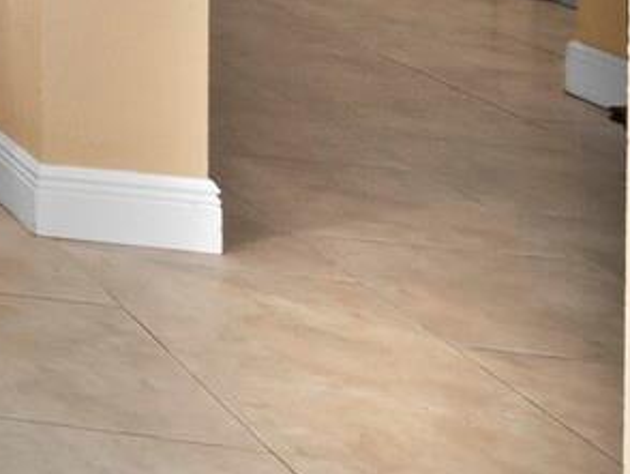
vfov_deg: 16.2
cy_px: -397
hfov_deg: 13.5
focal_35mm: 76
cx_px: -1031
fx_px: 1384
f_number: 11
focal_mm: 7
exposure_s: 1/2.5
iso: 320
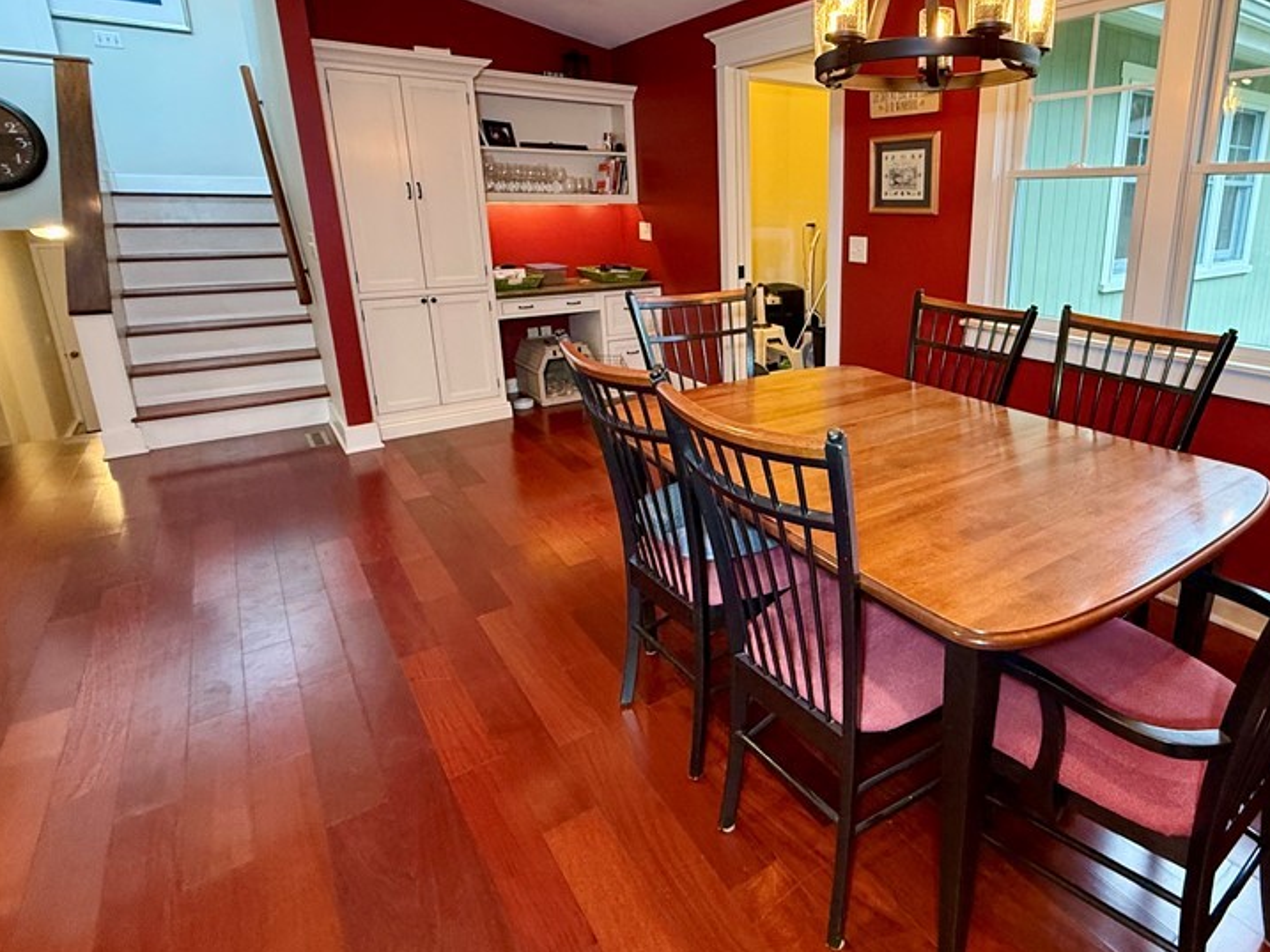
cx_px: 815
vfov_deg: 65.5
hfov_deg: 79.8
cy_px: 395
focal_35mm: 20
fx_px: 734
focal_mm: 2.22
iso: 400
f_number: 2.2
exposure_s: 1/60
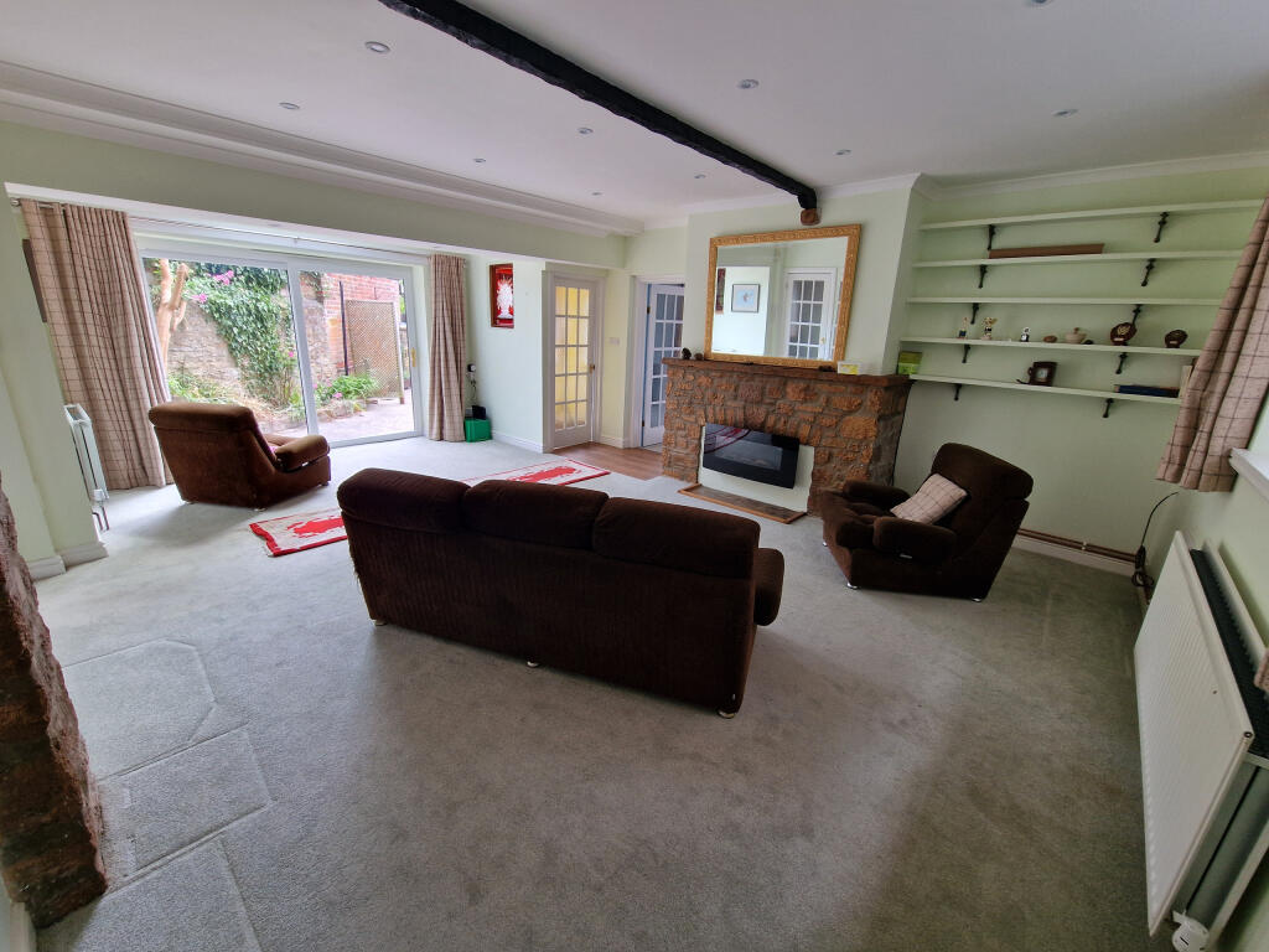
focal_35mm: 13
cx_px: 634
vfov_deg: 89.9
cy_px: 476
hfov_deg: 106.2
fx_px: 477
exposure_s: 1/50
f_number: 2.2
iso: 64
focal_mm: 2.2
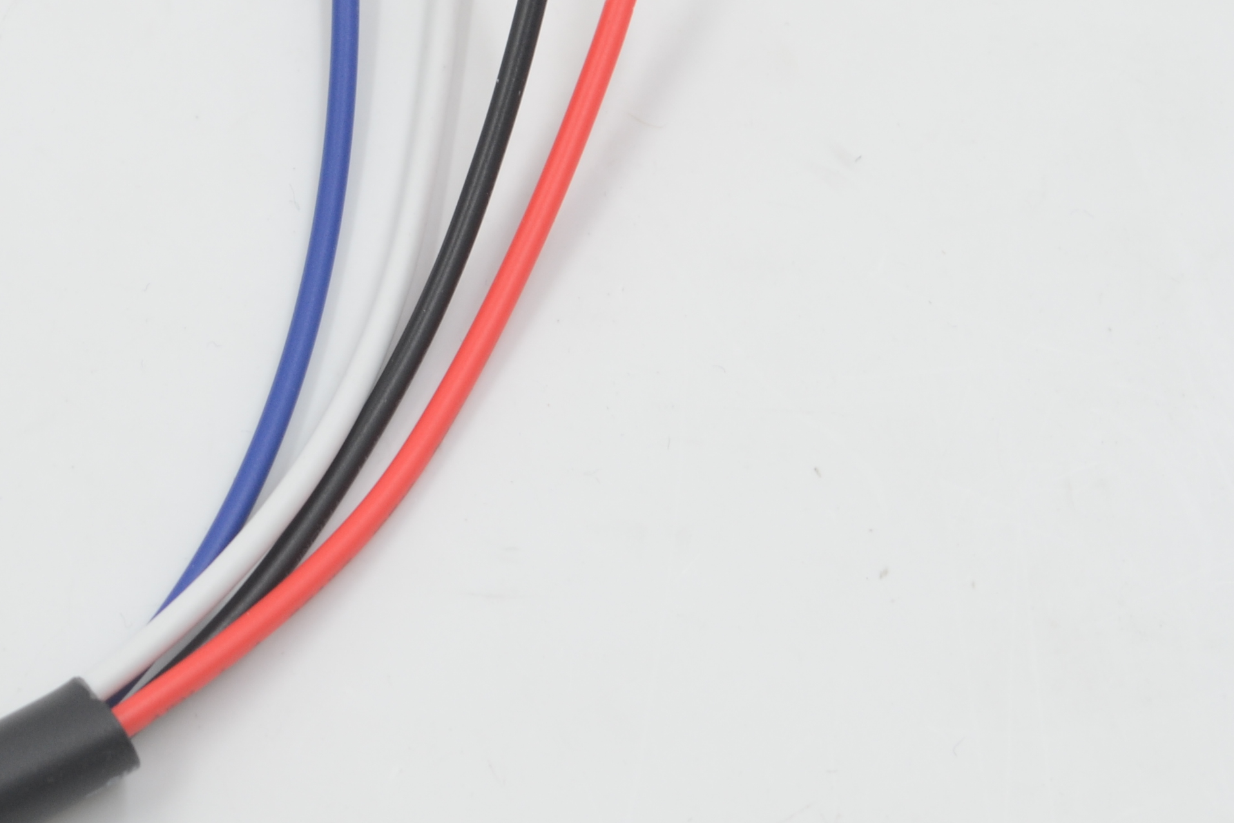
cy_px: 355
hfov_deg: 13.7
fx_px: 5104
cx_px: 218
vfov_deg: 9.2
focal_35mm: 149
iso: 200
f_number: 9
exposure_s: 1/50
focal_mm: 55
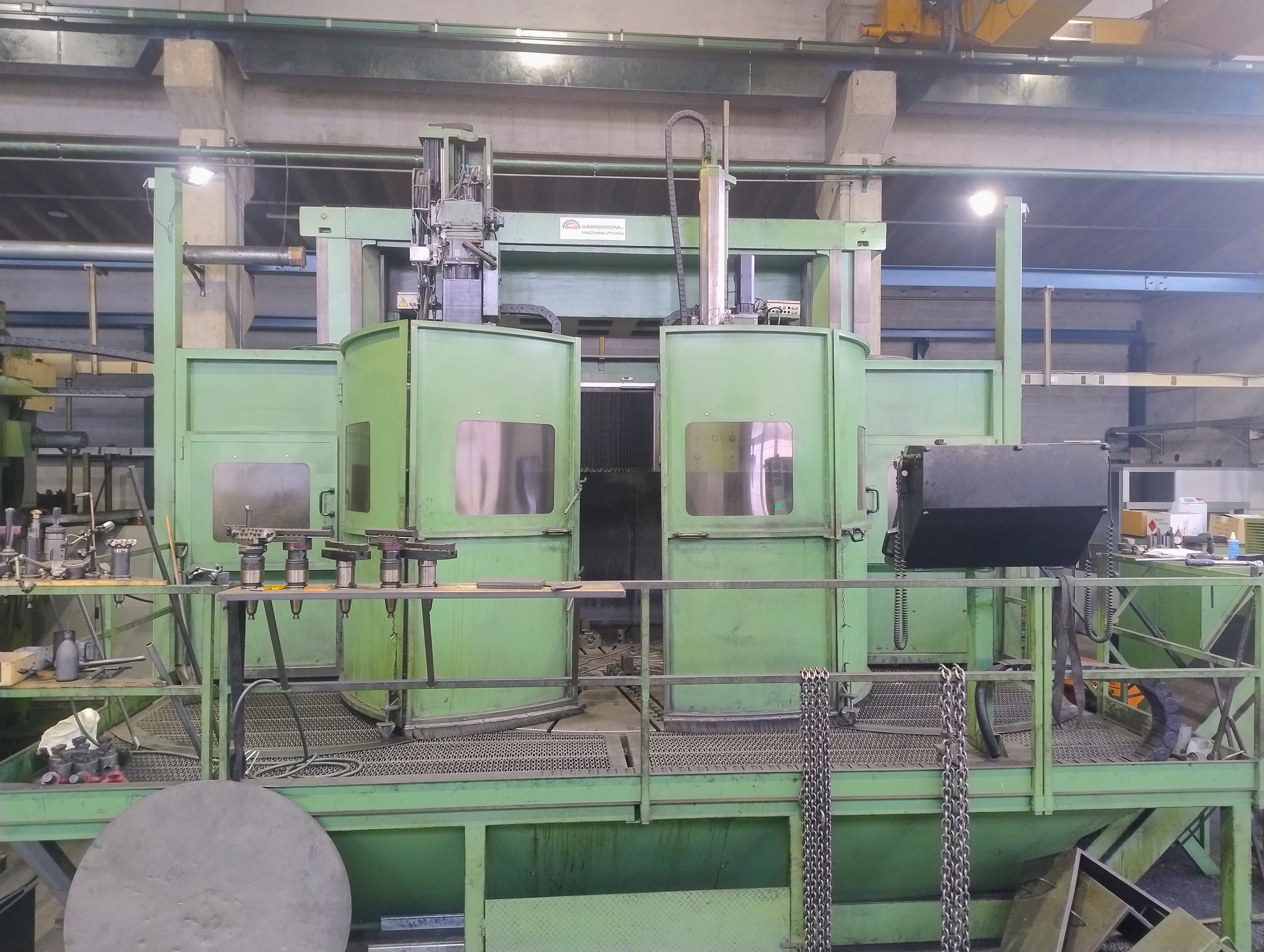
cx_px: 632
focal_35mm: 24
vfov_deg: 56.9
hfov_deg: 71.5
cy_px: 476
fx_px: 878
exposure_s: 1/33.3
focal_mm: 5.56
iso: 903
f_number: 1.8
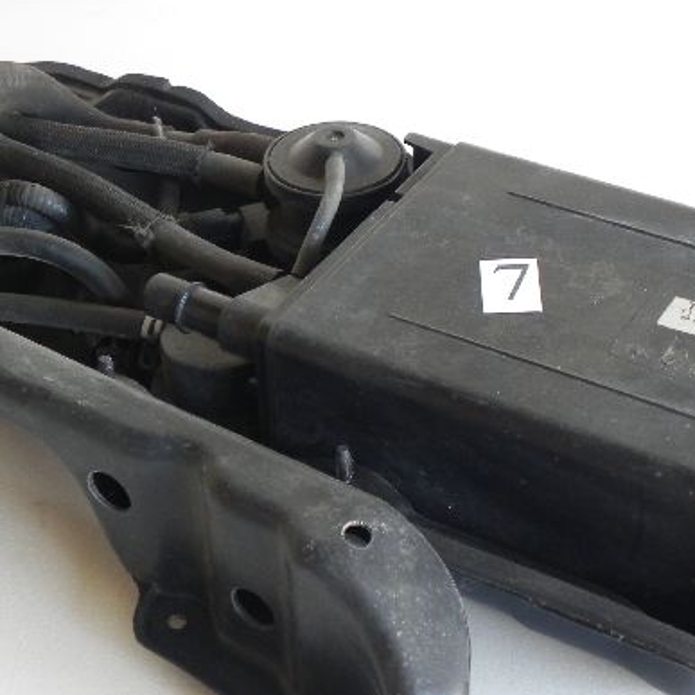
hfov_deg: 19.5
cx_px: 356
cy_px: 451
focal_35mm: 89
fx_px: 2022
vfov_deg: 19.5
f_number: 3.5
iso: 367
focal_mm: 9.2
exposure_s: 1/30
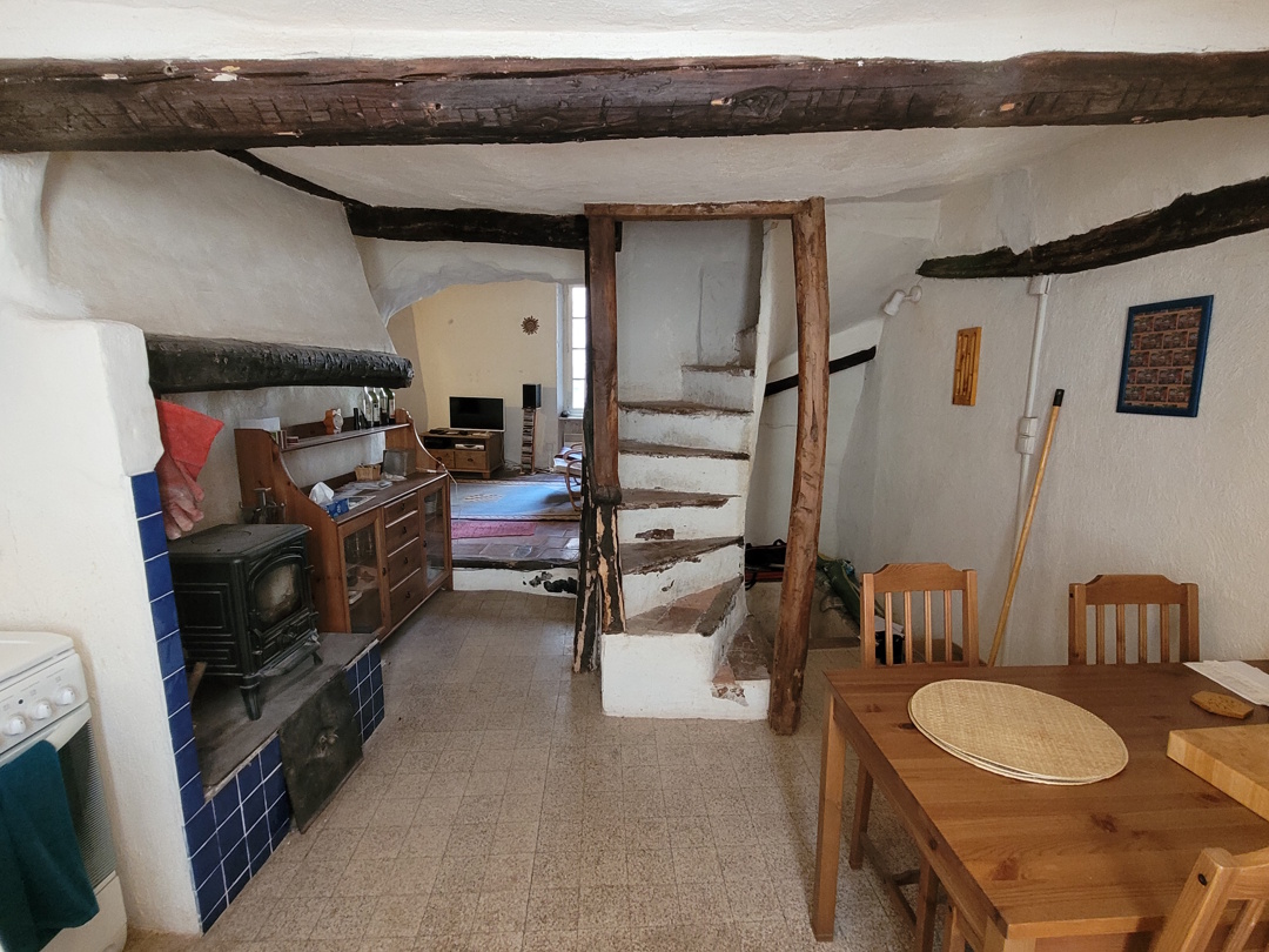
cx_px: 634
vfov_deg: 89.9
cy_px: 476
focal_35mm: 13
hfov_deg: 106.2
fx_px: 477
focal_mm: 1.74
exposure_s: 1/33
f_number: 2.2
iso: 400
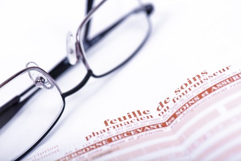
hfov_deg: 19.5
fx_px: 703
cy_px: 80
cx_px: 120
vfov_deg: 13.0
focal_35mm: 105
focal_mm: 105
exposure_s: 1/320
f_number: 14
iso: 100
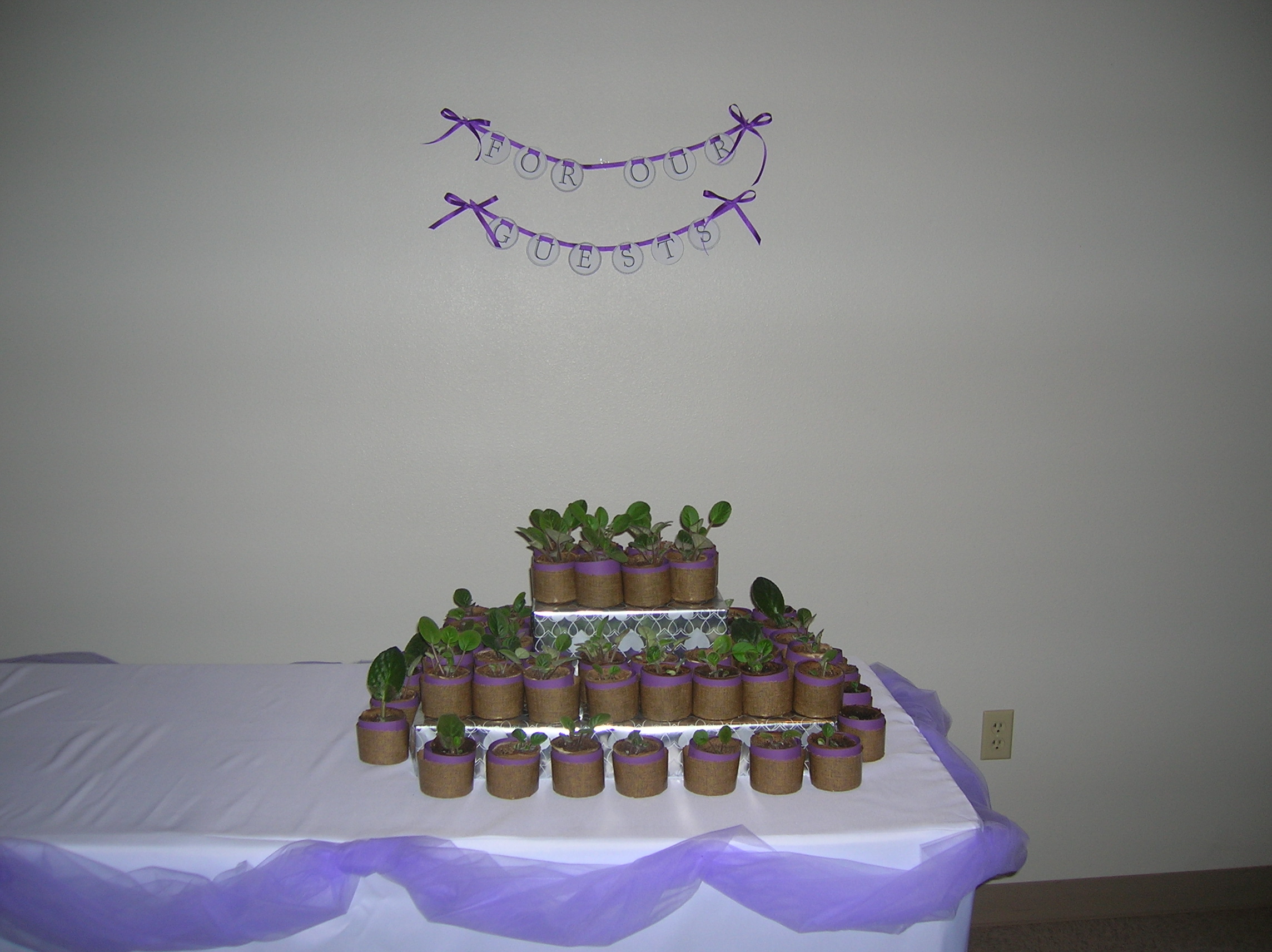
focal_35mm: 34
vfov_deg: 41.7
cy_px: 476
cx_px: 636
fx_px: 1248
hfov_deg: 54.0
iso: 50
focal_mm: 5.7
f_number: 2.9
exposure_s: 1/60.1
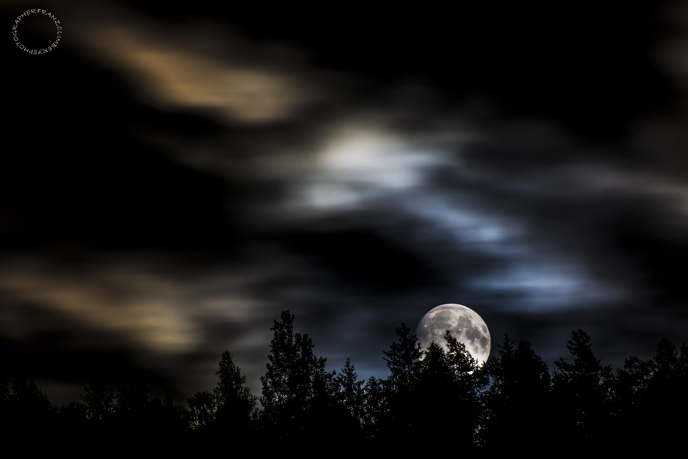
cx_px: 344
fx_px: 8599
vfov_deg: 3.1
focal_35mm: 450
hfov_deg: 4.6
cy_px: 230
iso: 250
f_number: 5.6
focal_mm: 300
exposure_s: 2
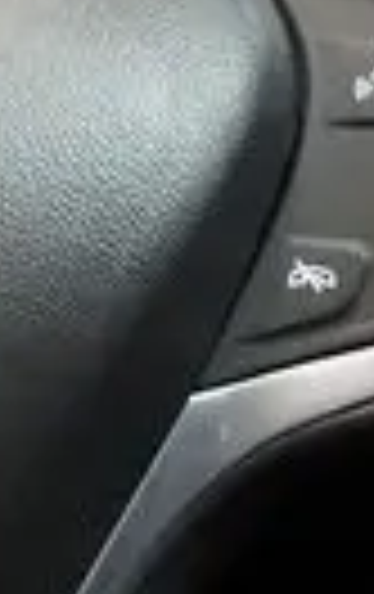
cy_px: 133
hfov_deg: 3.8
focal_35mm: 344
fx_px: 5585
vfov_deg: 6.1
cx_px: -212
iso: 6400
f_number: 4.5
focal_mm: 29
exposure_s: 1/40
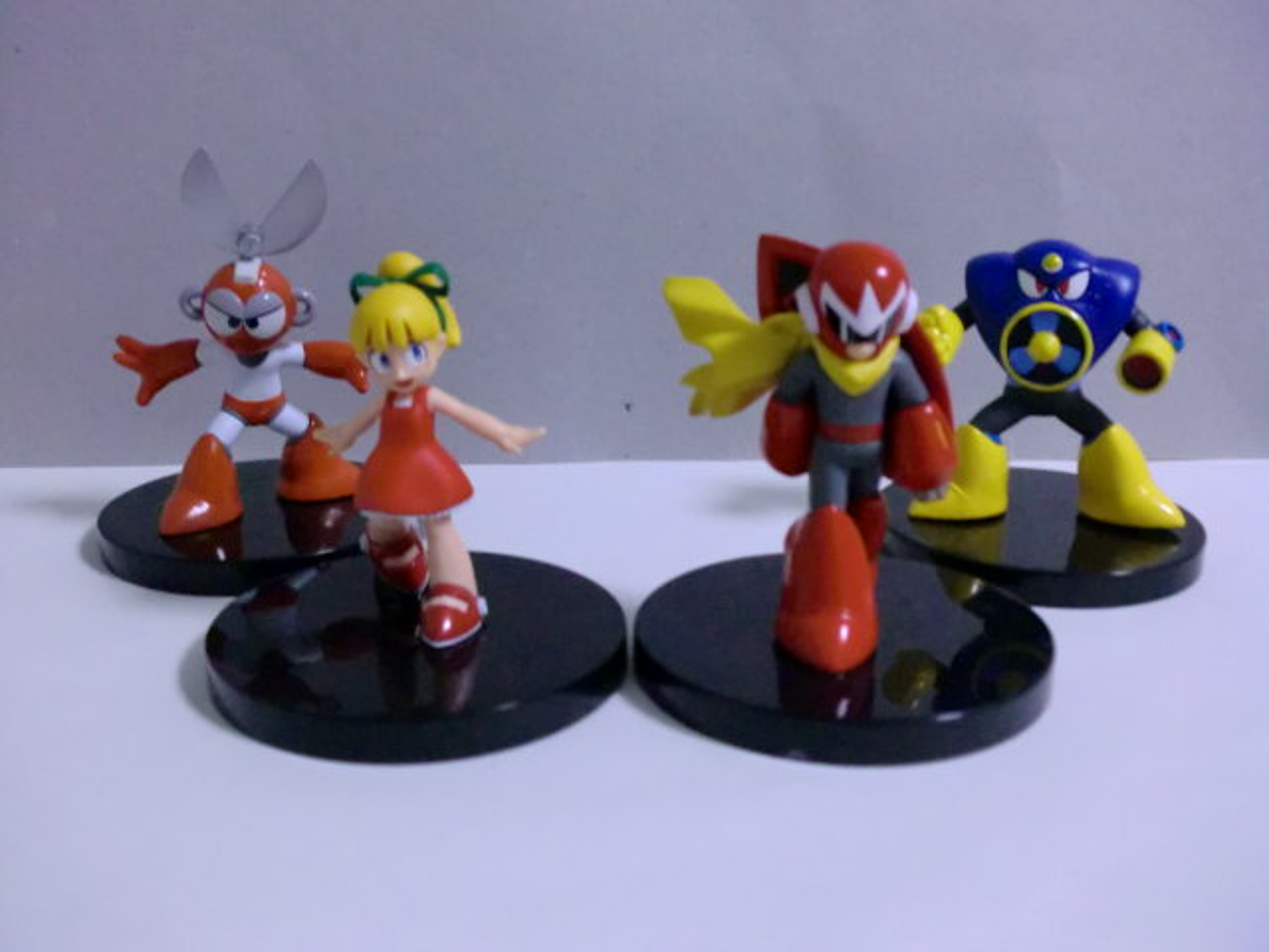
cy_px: 476
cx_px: 634
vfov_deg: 40.7
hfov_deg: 52.6
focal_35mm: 35
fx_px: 1283
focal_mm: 6.3
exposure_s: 1/60
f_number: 3.1
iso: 1000
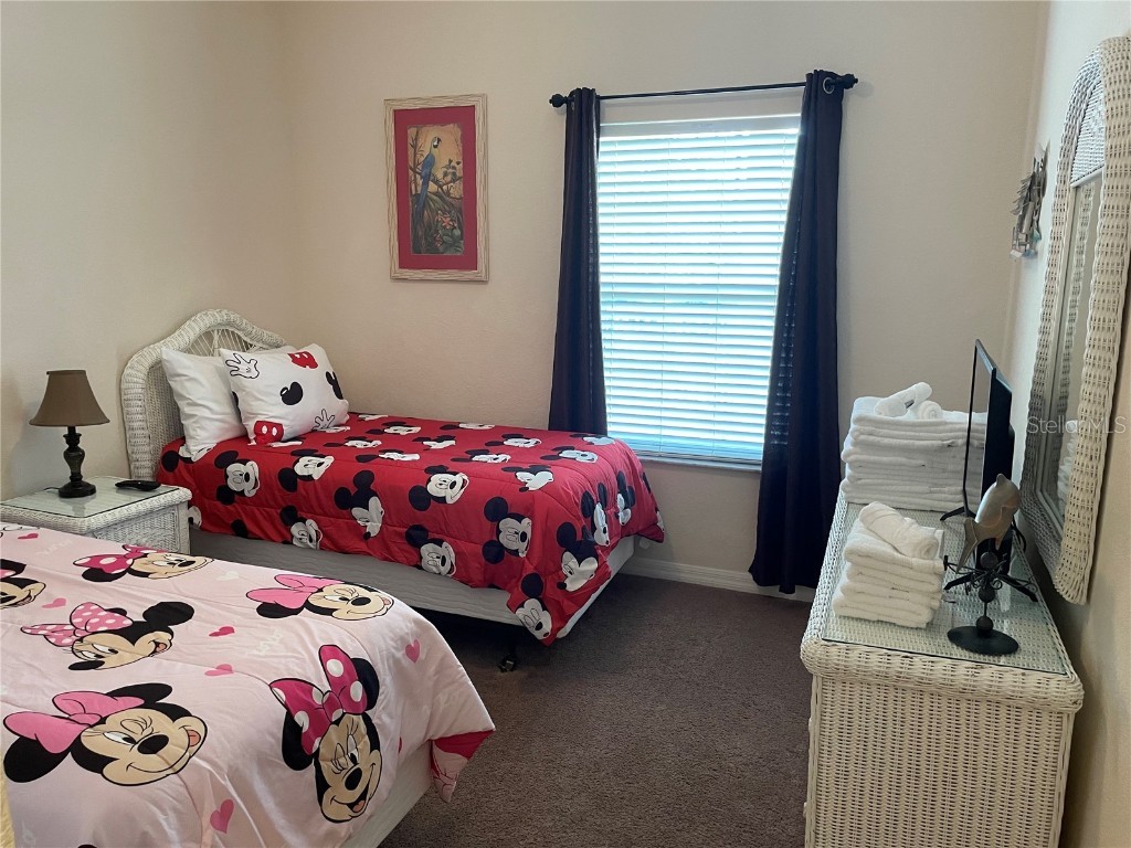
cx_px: 566
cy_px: 424
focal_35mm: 26
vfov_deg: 53.1
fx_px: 849
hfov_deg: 67.3
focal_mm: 4.2
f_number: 1.6
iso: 250
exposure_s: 1/60
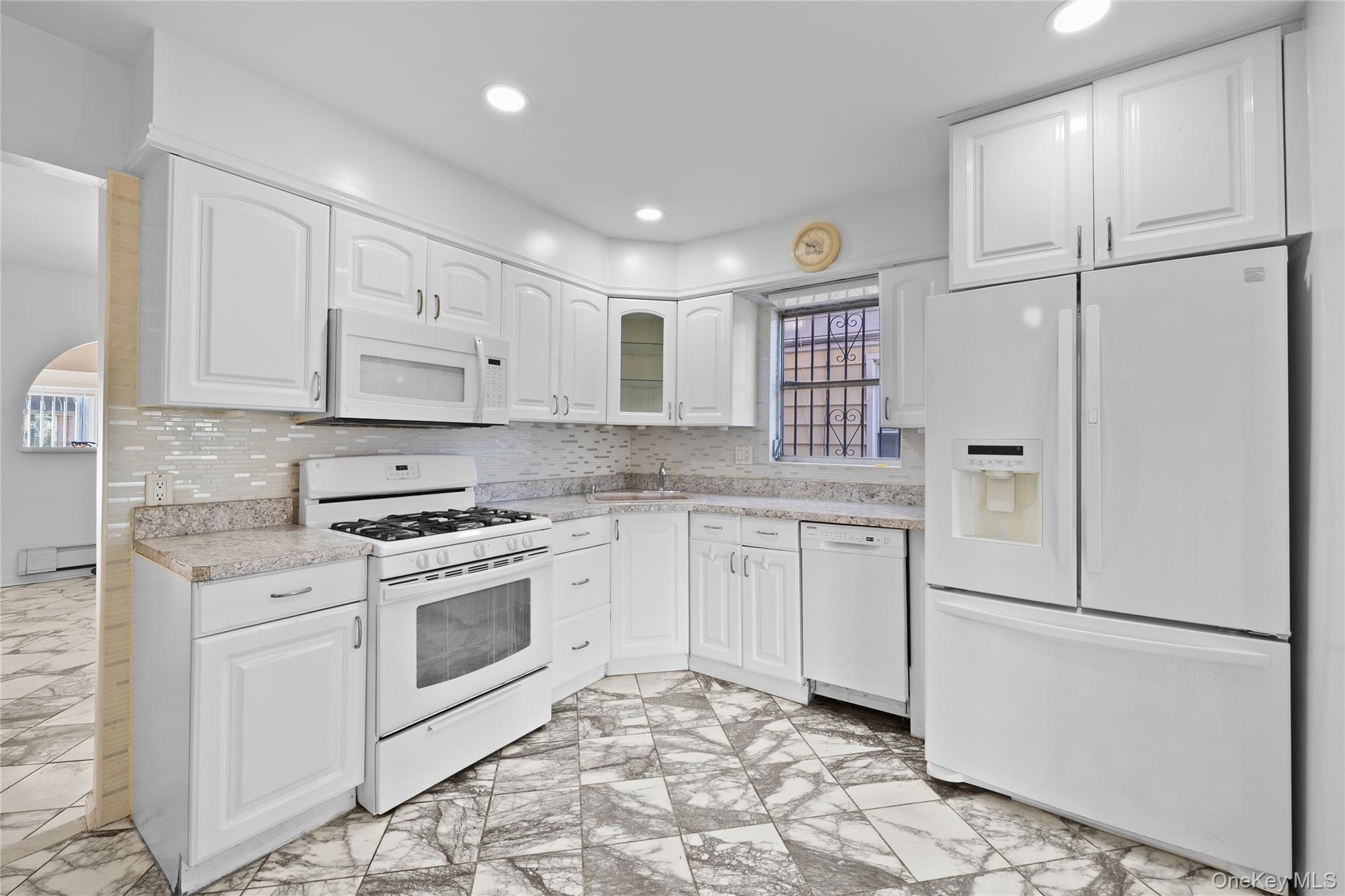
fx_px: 523
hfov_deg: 104.3
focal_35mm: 14
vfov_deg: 81.2
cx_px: 672
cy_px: 448
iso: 500
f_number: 9
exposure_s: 1/6
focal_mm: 14
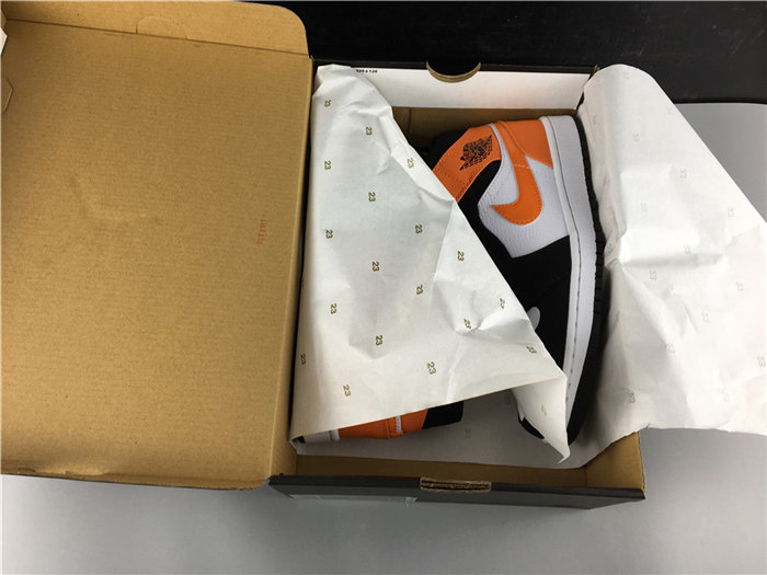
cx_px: 384
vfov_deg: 48.2
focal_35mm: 29
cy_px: 288
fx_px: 643
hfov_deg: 61.7
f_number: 2.2
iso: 25
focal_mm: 4.15
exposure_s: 1/50
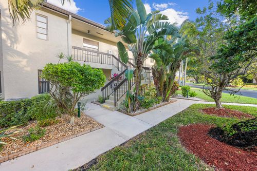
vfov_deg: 81.2
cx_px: 128
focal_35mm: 14
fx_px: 100
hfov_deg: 104.3
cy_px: 86
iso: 125
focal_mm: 14
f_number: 8
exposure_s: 1/3
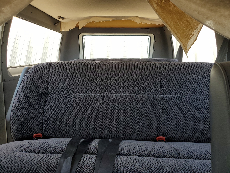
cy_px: 86
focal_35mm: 26
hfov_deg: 67.3
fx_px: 173
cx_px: 115
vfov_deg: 53.1
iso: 50
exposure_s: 1/588
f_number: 1.5
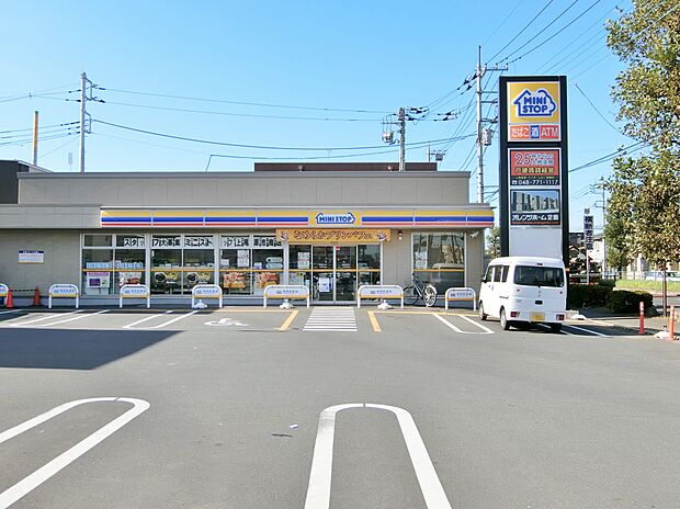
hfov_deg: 54.0
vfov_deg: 41.7
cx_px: 340
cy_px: 254
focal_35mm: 34
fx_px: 667
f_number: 3.4
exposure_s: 1/1000
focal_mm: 7.2
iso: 80
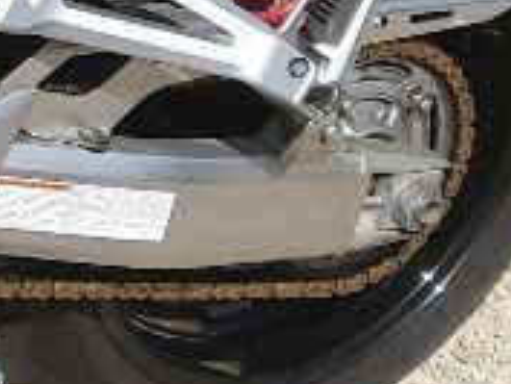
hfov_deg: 9.5
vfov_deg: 7.6
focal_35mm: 188
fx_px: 2777
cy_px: -404
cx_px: -661
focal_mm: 3.92
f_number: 1.7
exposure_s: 1/3191
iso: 64
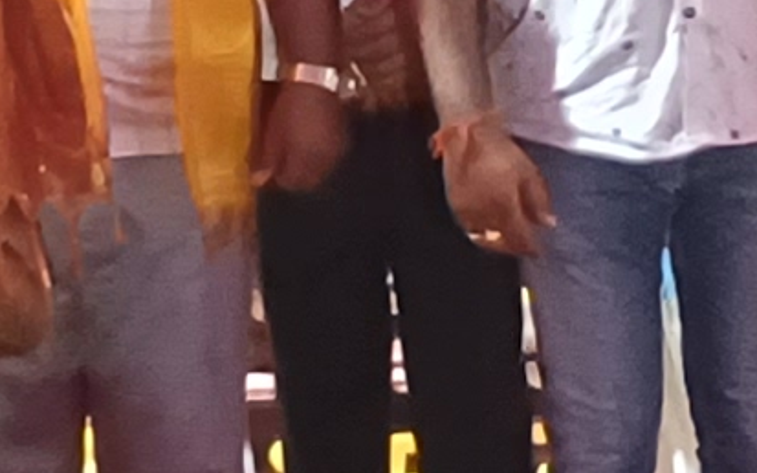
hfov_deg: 15.6
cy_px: -666
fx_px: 2764
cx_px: 423
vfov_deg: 8.8
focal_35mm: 134
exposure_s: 1/20
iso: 400
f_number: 2.2
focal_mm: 1.64
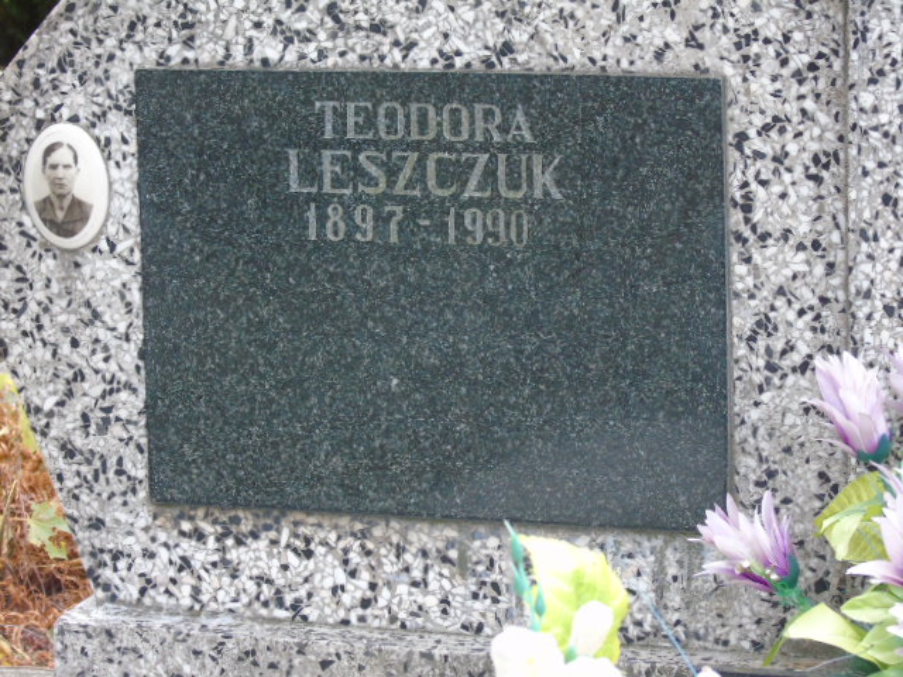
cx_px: 452
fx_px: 3704
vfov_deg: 10.4
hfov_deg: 13.9
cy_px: 338
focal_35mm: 142
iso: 400
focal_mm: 25
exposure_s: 1/100
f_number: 4.7
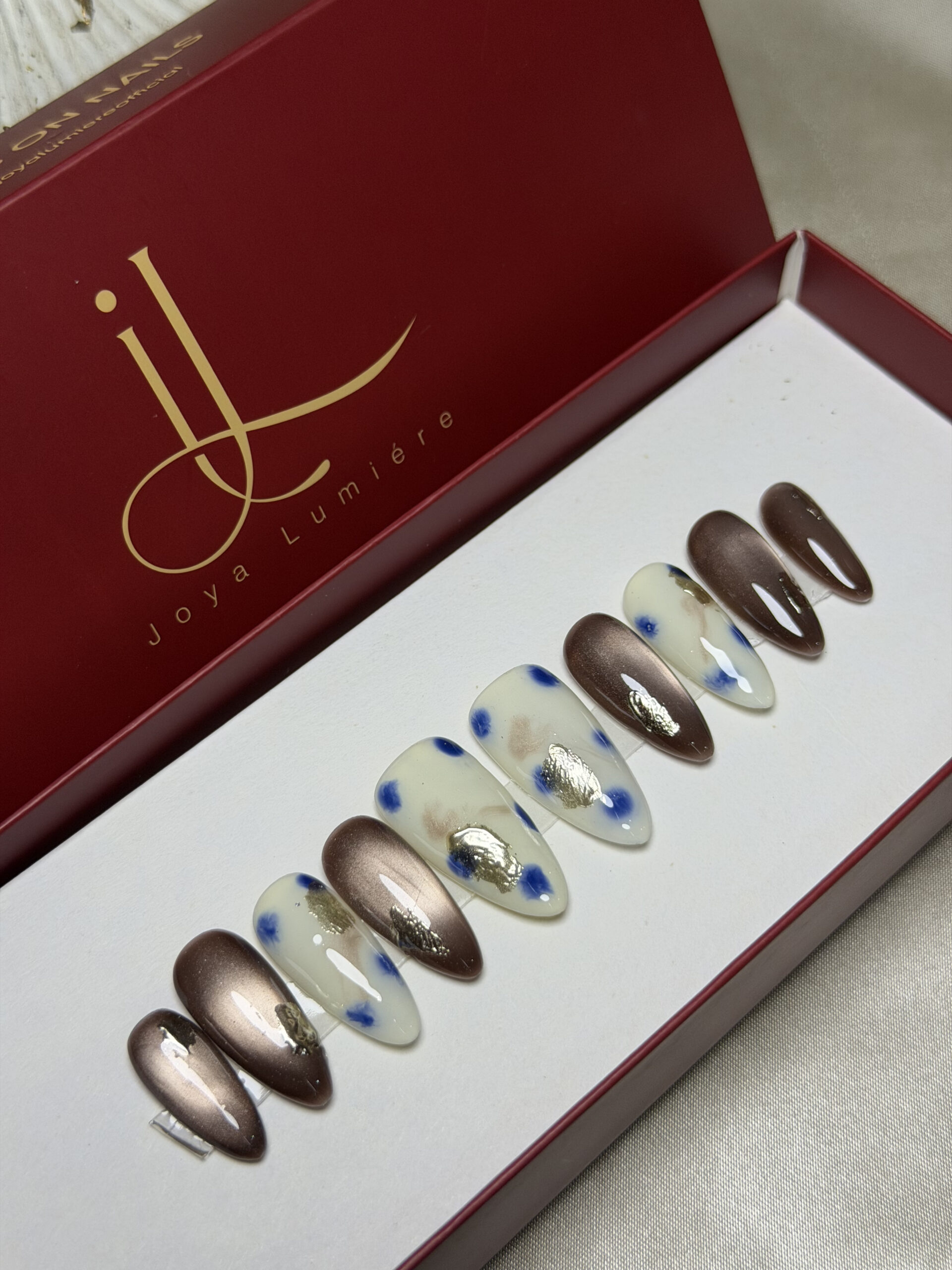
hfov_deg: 30.3
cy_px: 635
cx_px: 476
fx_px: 1760
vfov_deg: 39.7
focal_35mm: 48
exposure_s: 1/121
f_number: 1.78
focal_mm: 6.76
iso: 64
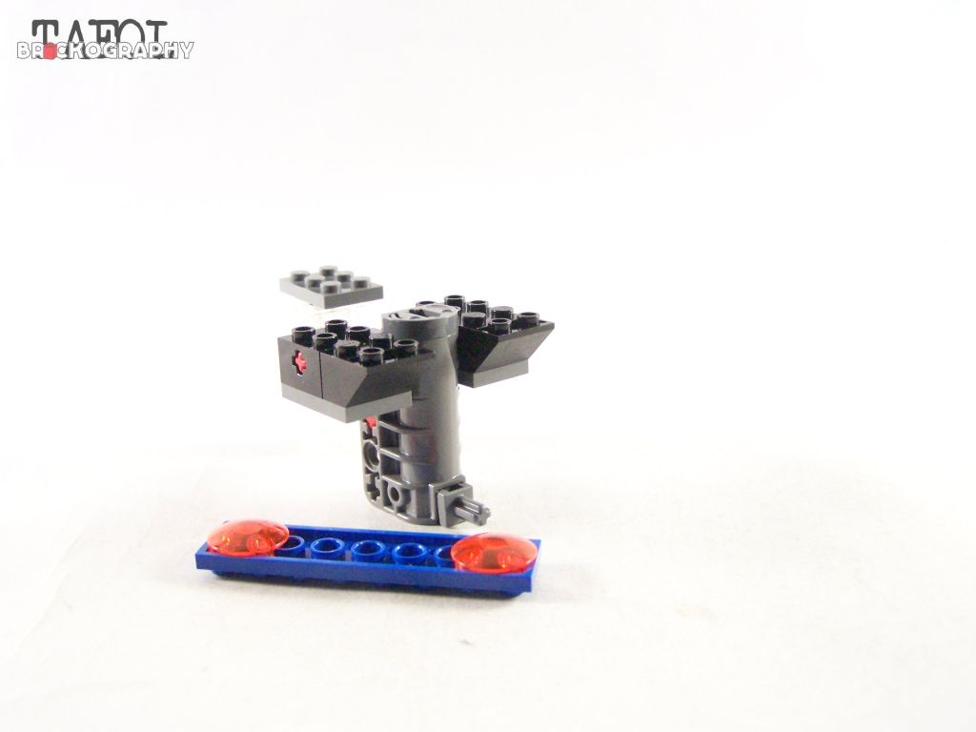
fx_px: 1071
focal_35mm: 38
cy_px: 366
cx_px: 488
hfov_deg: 49.0
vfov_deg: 37.7
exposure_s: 1/60
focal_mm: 6.3
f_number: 3.2
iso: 400
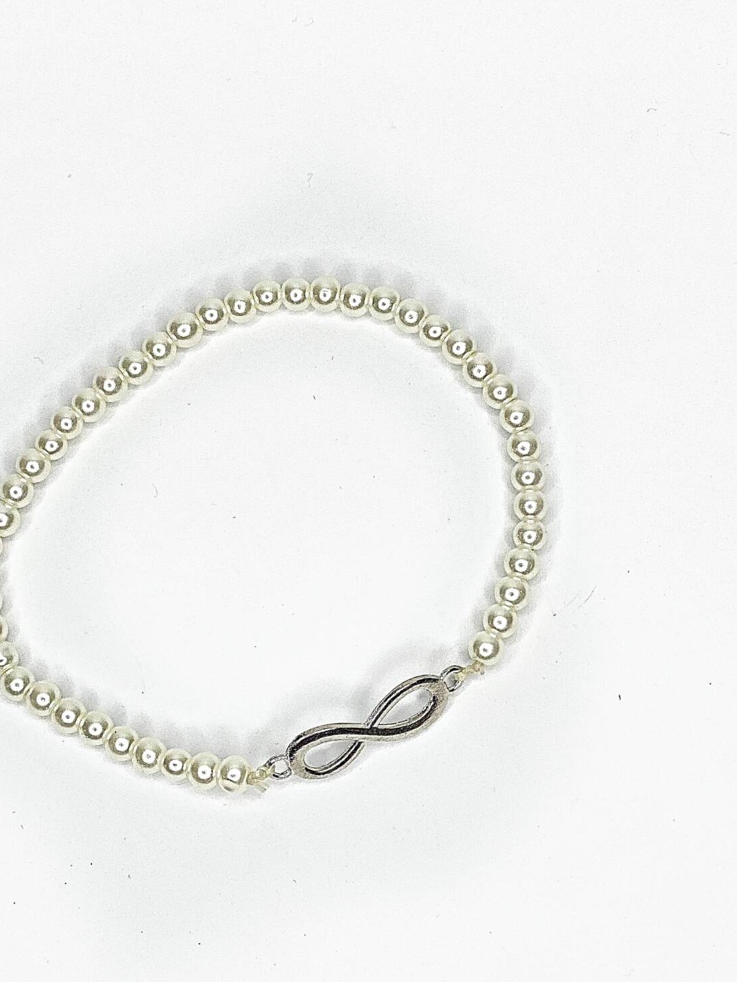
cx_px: 286
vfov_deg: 21.5
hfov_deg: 16.2
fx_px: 2584
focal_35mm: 91
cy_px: 495
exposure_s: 1/122
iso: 40
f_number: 2
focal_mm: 6
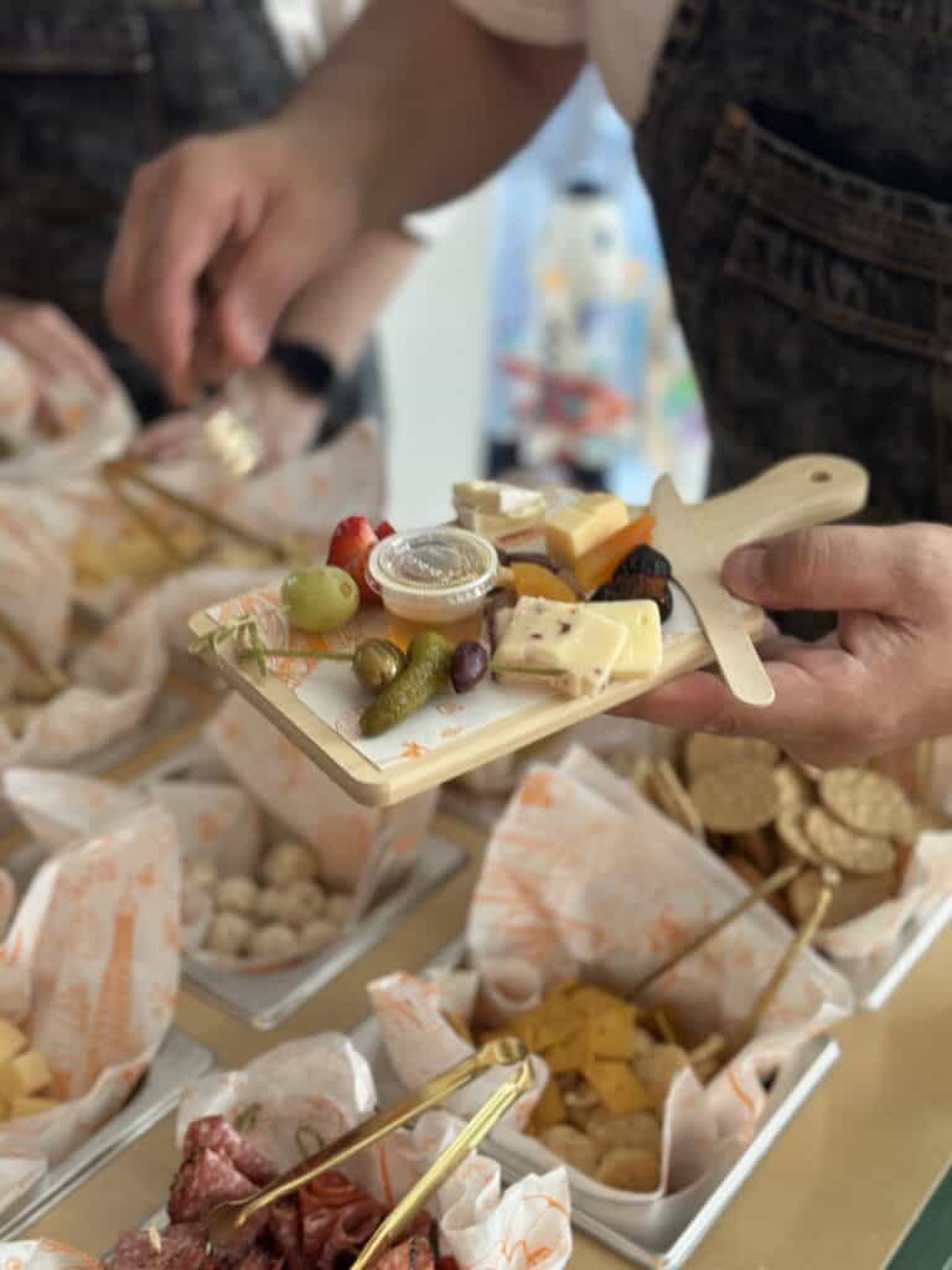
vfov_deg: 39.7
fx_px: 1760
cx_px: 476
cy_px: 635
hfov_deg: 30.3
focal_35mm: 48
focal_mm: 6.86
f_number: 1.78
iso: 80
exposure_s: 1/60
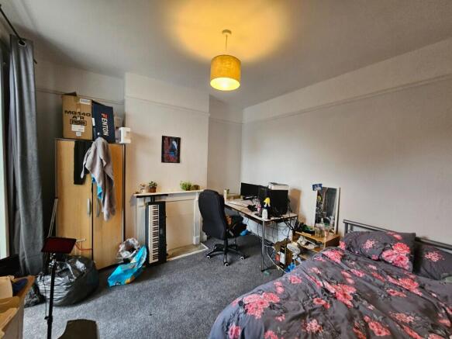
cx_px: 226
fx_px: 170
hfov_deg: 106.2
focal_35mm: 13
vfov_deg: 89.9
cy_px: 170
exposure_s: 1/33.3
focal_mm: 2.2
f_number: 2.2
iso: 400
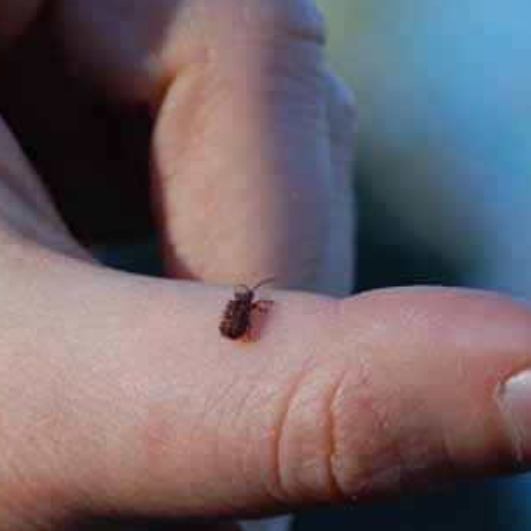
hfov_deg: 8.2
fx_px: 3714
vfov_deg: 8.2
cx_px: 252
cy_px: 322
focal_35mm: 214
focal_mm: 90
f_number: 11
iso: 200
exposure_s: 1/125
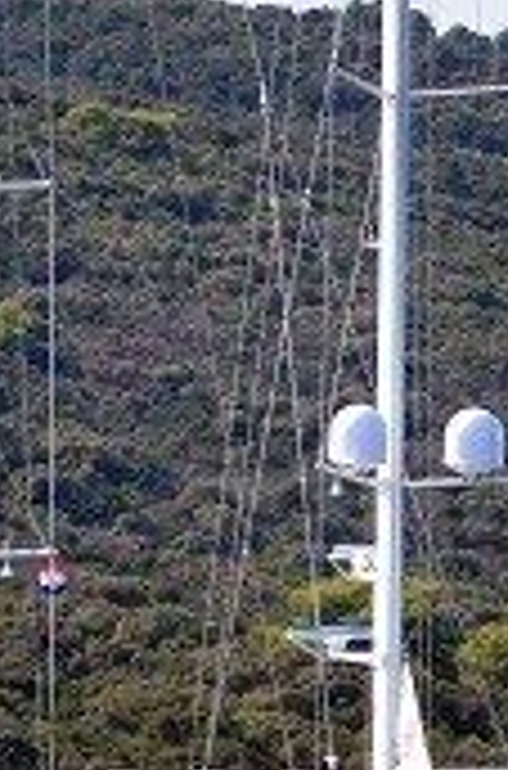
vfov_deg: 3.4
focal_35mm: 612
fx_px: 13032
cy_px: -326
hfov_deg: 2.2
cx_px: -187
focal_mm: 70
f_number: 4.5
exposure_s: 1/8000
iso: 1250
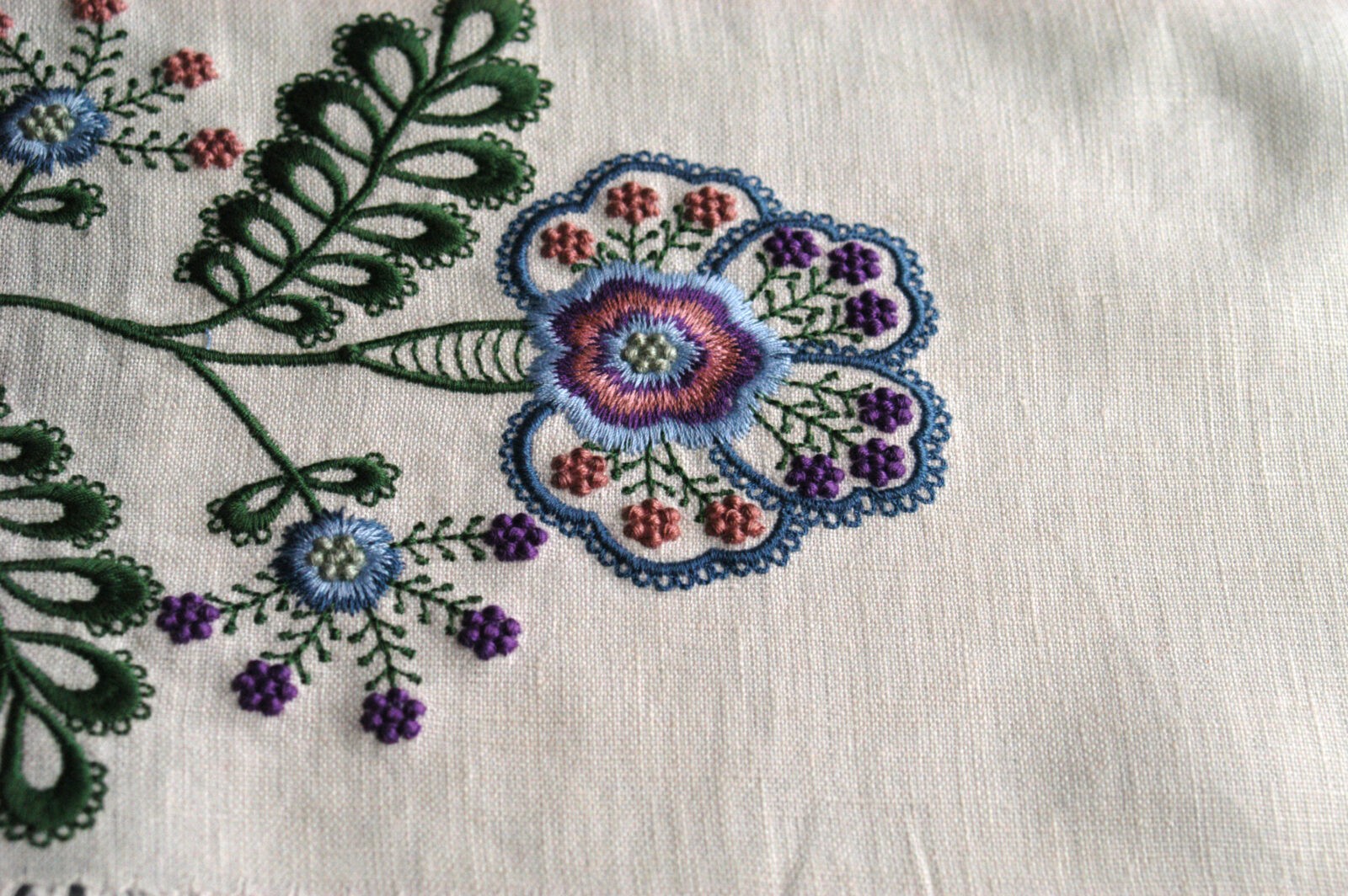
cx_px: 674
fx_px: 3928
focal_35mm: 105
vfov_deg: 13.0
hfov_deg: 19.5
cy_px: 448
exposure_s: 1/250
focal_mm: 70
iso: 800
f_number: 8
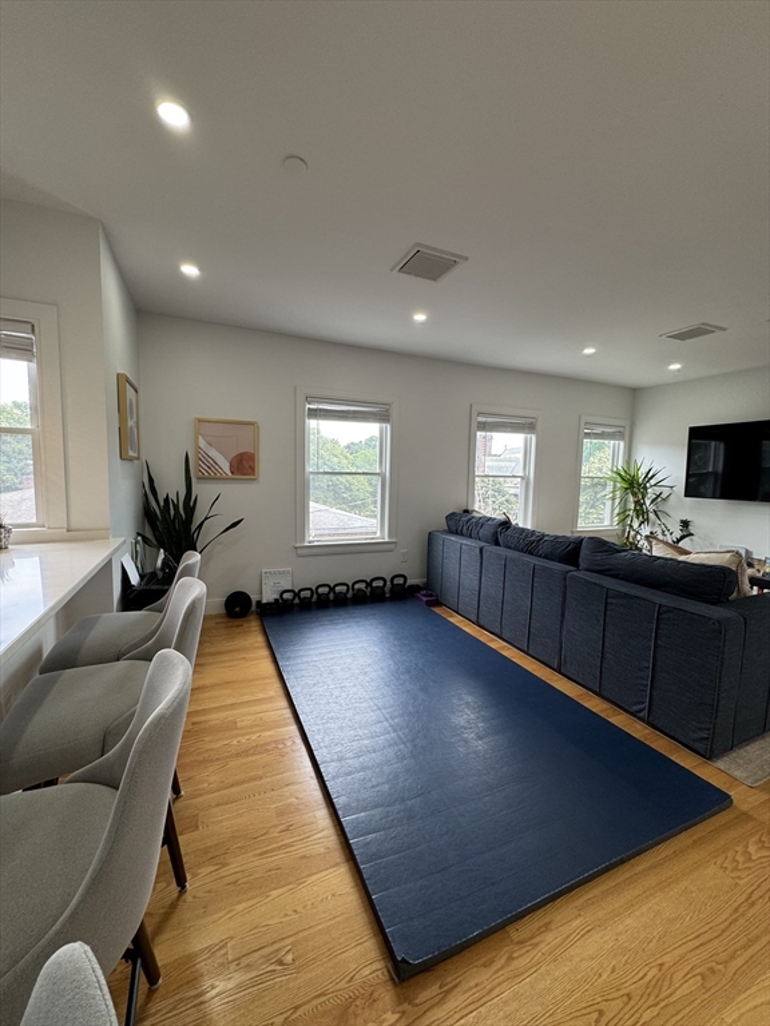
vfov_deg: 102.1
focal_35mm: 14
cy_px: 513
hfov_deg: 85.7
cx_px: 385
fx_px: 415
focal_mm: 2.22
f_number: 2.2
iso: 64
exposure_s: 1/100
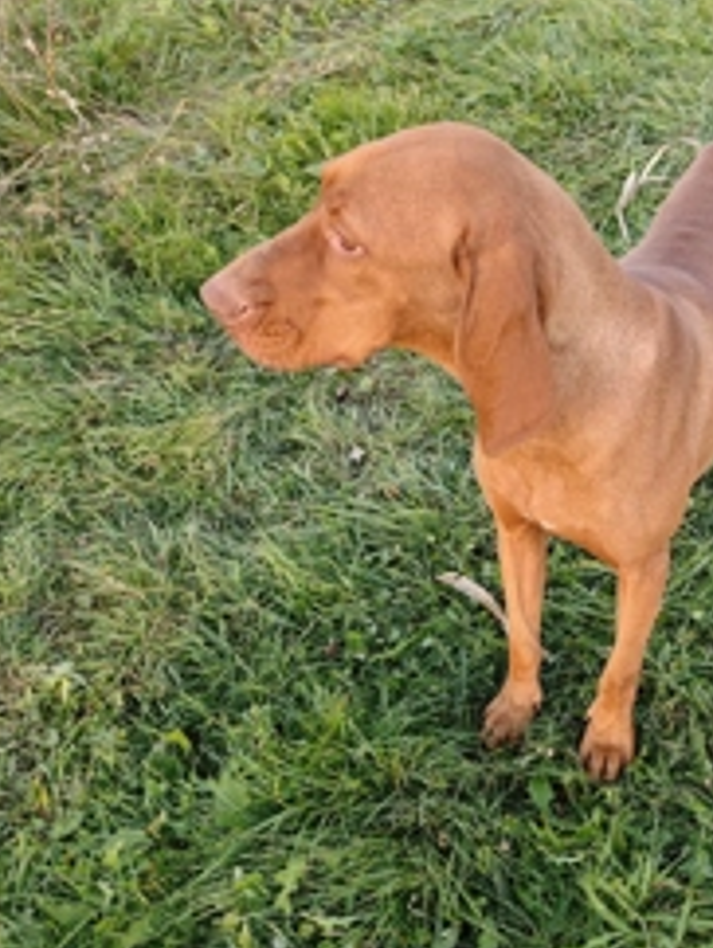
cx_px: 572
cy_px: 552
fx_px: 1042
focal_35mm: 38
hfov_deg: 36.5
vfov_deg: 48.7
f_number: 1.6
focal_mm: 6.55
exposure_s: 1/100
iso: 160
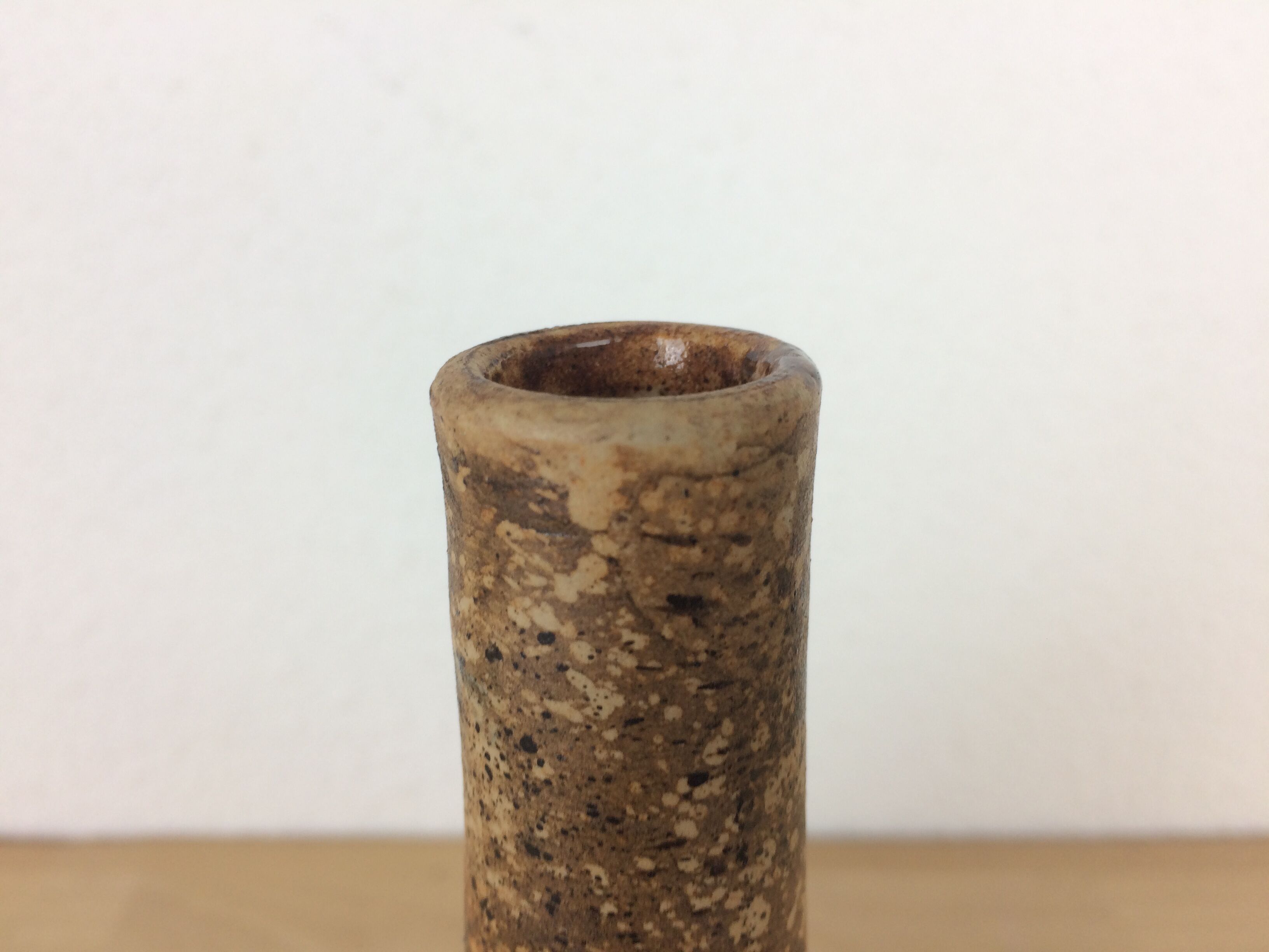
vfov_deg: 48.2
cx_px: 634
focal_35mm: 29
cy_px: 476
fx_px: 1063
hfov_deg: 61.7
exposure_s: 1/50
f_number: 2.2
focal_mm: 4.15
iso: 40
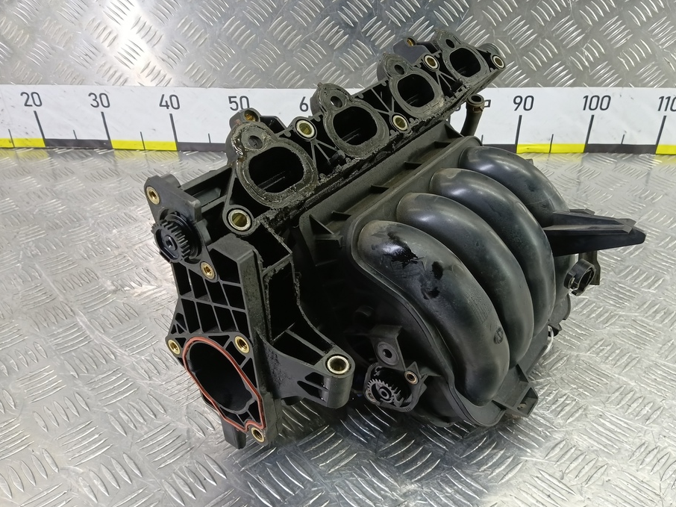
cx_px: 357
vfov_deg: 53.0
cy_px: 234
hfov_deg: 67.3
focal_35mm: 26
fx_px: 508
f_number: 1.6
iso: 222
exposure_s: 1/50
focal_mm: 4.11
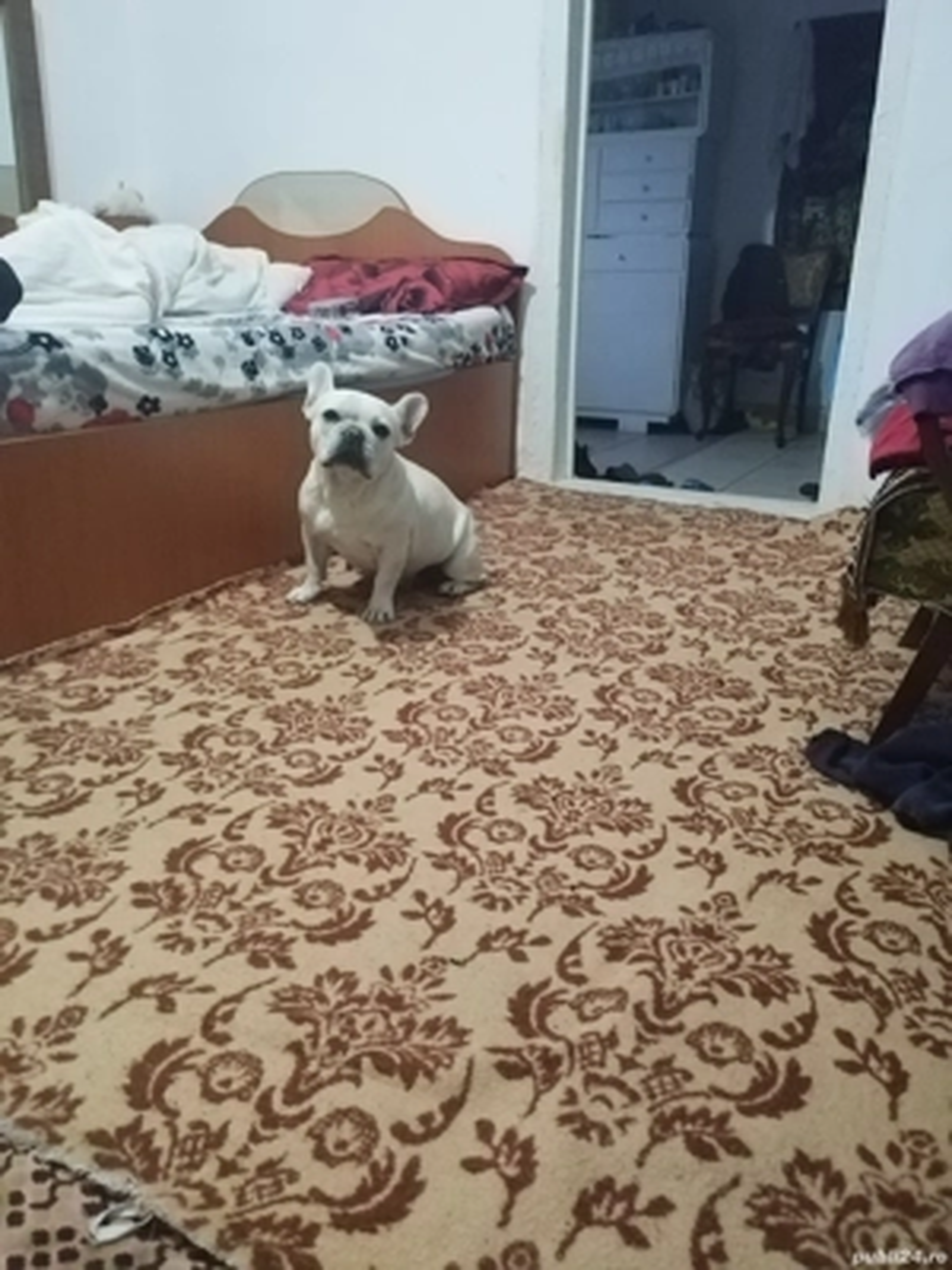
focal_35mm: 26
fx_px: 953
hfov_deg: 53.1
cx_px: 476
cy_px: 635
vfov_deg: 67.3
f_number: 1.9
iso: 4560
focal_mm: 6.24
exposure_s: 1/20
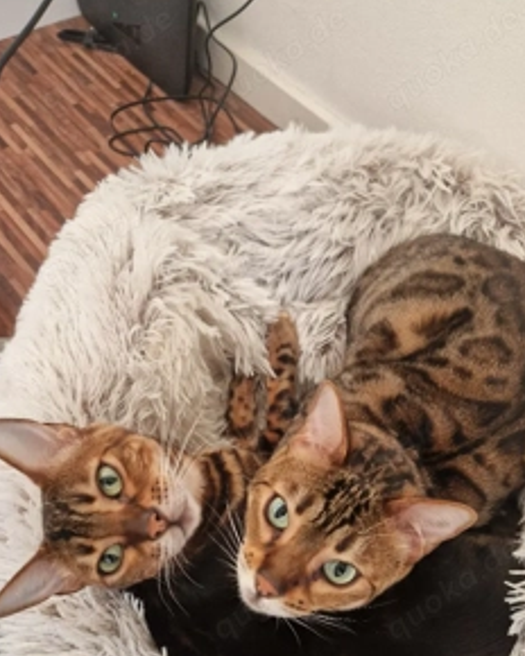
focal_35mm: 31
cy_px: 437
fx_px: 602
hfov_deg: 46.7
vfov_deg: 56.0
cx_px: 328
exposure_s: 1/100
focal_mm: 5.4
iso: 200
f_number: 1.8
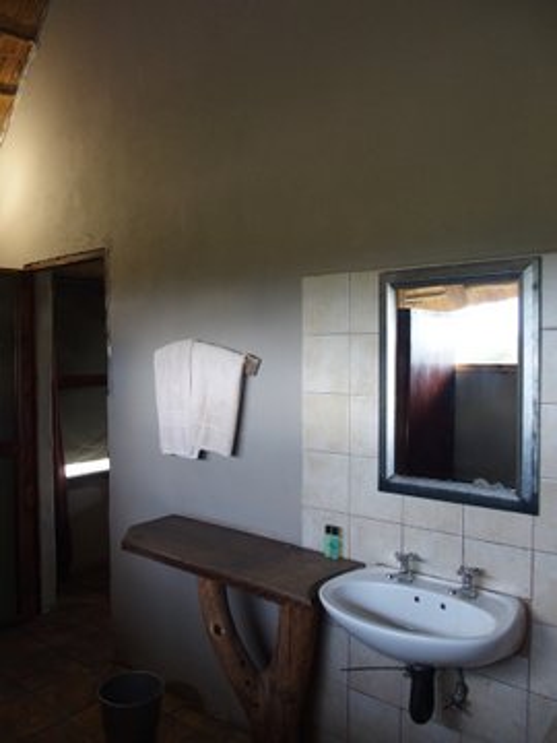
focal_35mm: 28
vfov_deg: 63.4
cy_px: 372
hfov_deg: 49.7
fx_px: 601
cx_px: 278
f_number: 2.8
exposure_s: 1/30
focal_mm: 6
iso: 400
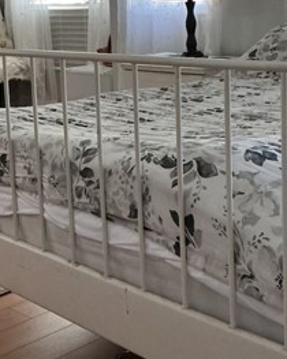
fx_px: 733
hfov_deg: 22.0
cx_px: 82
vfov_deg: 27.4
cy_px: 119
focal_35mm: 69
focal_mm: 3
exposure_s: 1/40
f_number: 1.8
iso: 200
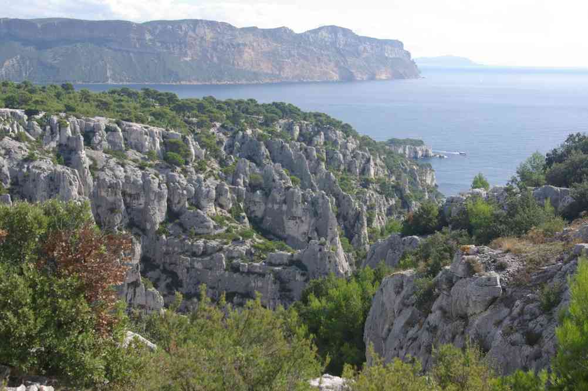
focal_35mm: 50
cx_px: 294
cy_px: 196
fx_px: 808
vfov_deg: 27.2
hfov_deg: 40.0
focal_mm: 33
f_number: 6.7
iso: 100
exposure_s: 1/180
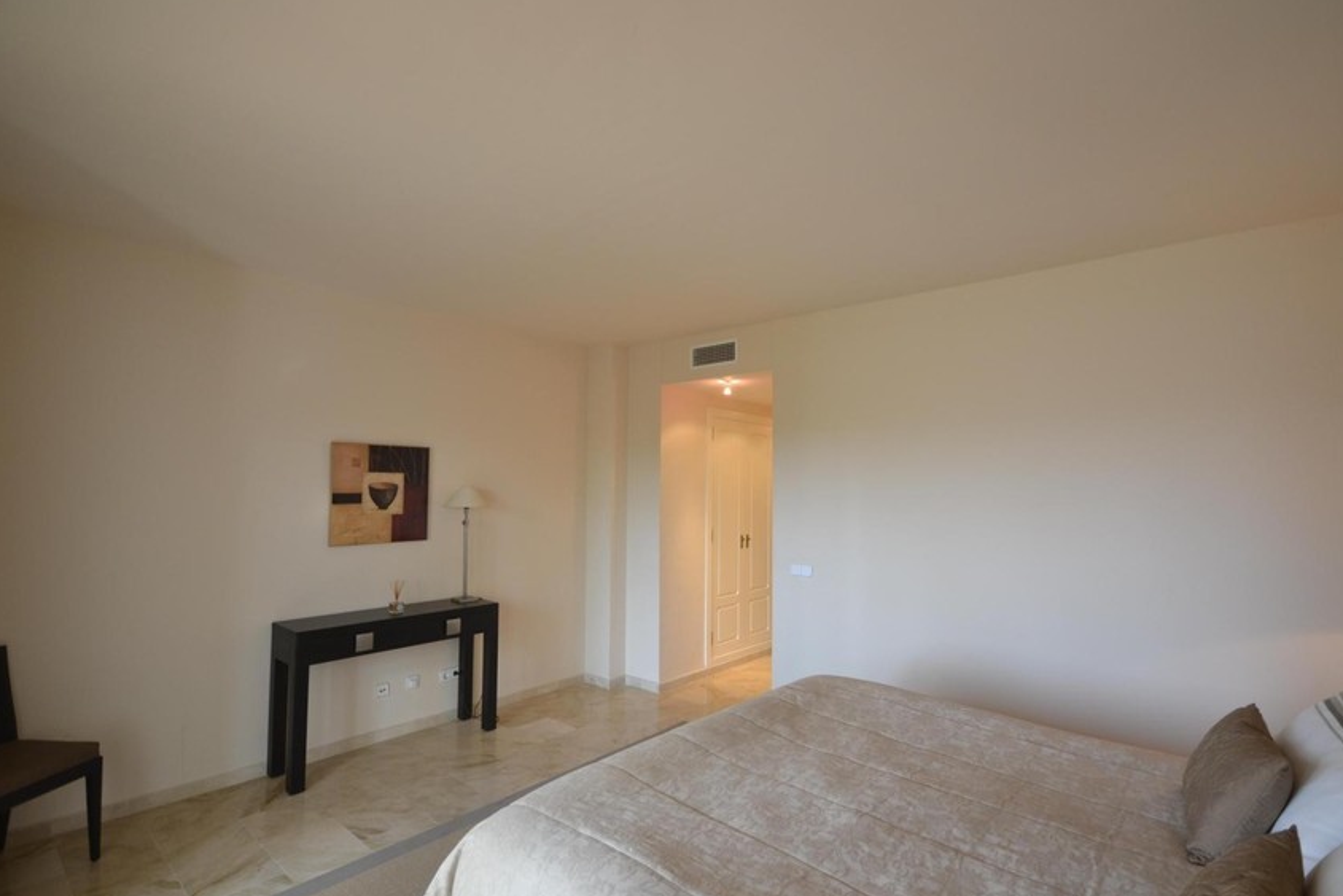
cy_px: 442
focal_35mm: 16
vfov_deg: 73.8
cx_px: 656
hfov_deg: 96.7
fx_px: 597
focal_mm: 10
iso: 400
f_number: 4
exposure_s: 1/60
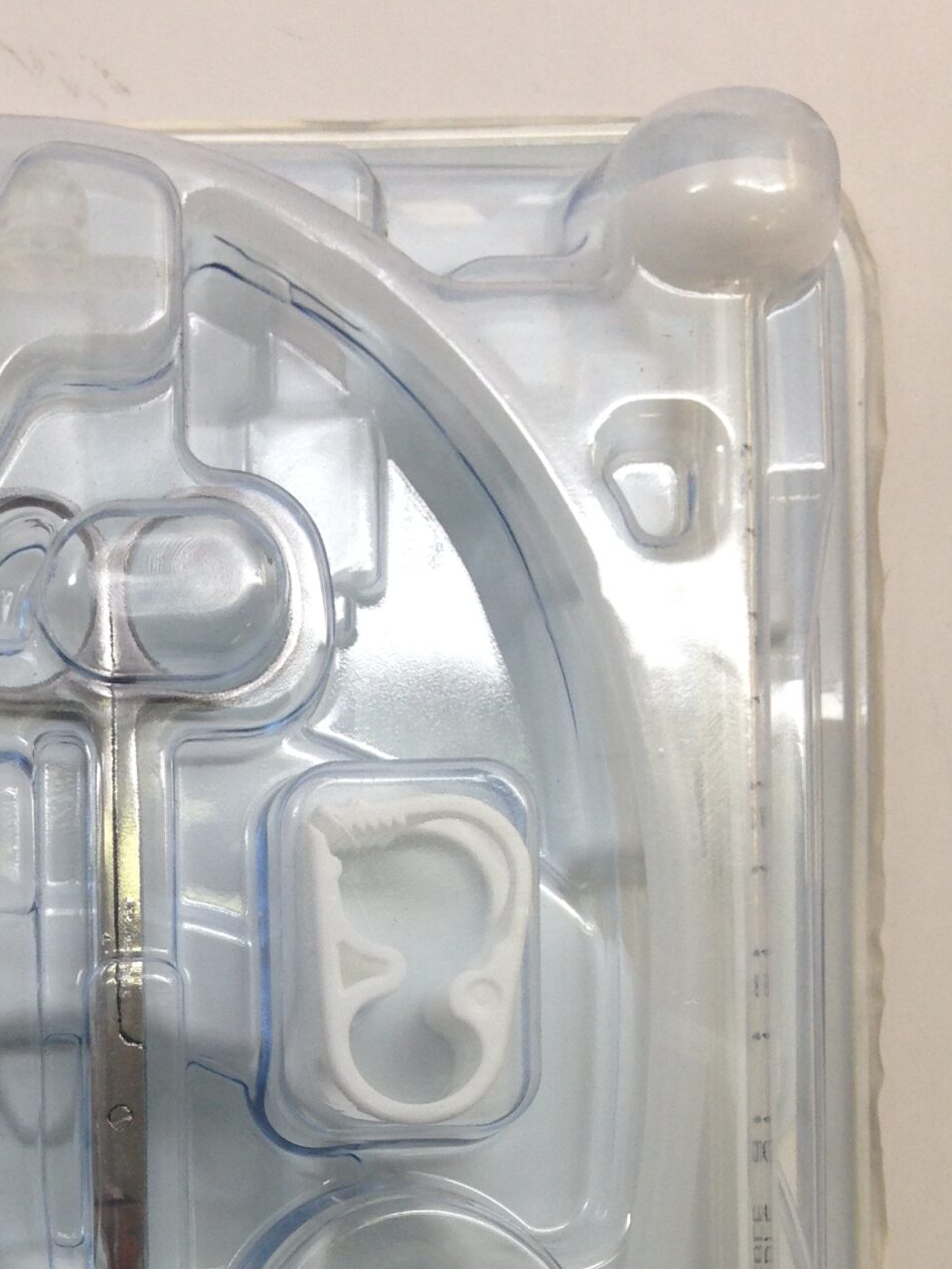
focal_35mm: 67
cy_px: 1225
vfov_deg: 27.5
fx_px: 2456
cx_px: 30
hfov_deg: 21.3
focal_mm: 4.12
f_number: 2.4
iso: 50
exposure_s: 1/60
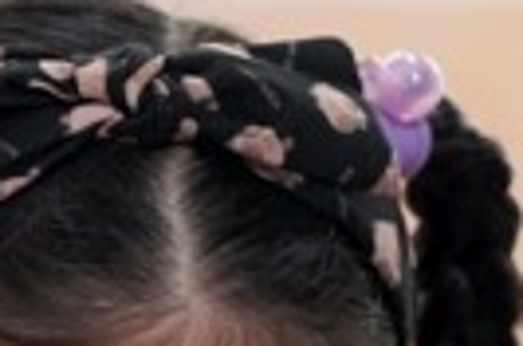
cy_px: 975
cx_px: -161
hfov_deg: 1.5
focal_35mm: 1338
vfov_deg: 1.0
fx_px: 19392
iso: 2000
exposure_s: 1/200
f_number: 4
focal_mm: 197
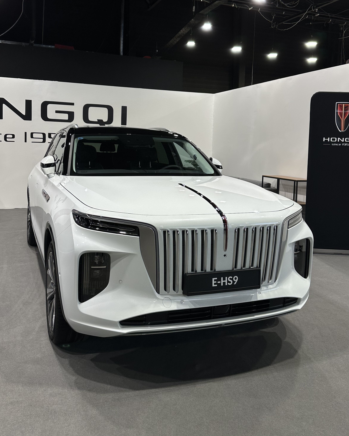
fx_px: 413
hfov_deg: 45.8
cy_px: 170
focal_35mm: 32
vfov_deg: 55.2
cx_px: 166
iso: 64
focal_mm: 6.86
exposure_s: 1/153
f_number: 1.78
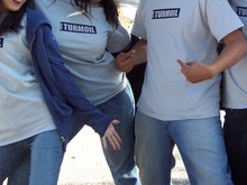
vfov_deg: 12.4
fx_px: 849
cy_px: 31
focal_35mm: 119
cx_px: 188
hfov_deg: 16.5
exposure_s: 1/250
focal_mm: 10.4
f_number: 4
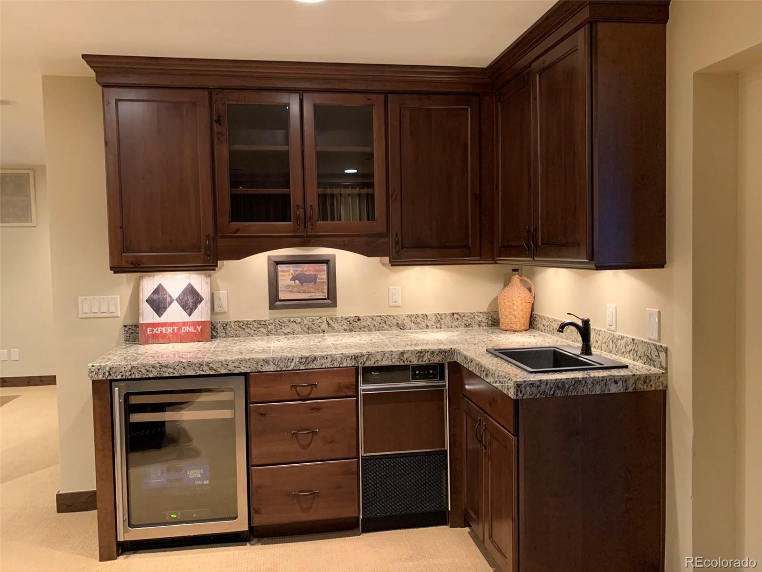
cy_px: 286
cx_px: 381
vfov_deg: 53.1
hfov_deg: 67.3
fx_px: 572
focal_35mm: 26
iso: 400
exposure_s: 1/40
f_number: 1.8
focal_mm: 4.25
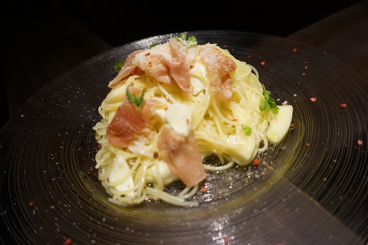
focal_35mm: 24
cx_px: 184
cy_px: 122
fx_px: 245
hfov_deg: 73.8
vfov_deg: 53.1
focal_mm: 16
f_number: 4
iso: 500
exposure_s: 1/60
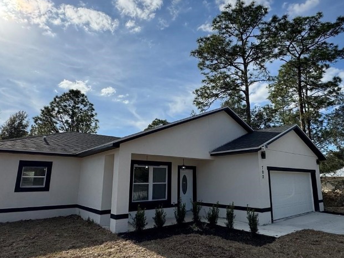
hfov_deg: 73.7
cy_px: 130
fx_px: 229
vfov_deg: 58.9
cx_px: 190
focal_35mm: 23
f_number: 2.2
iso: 50
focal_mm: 2.22
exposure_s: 1/3390
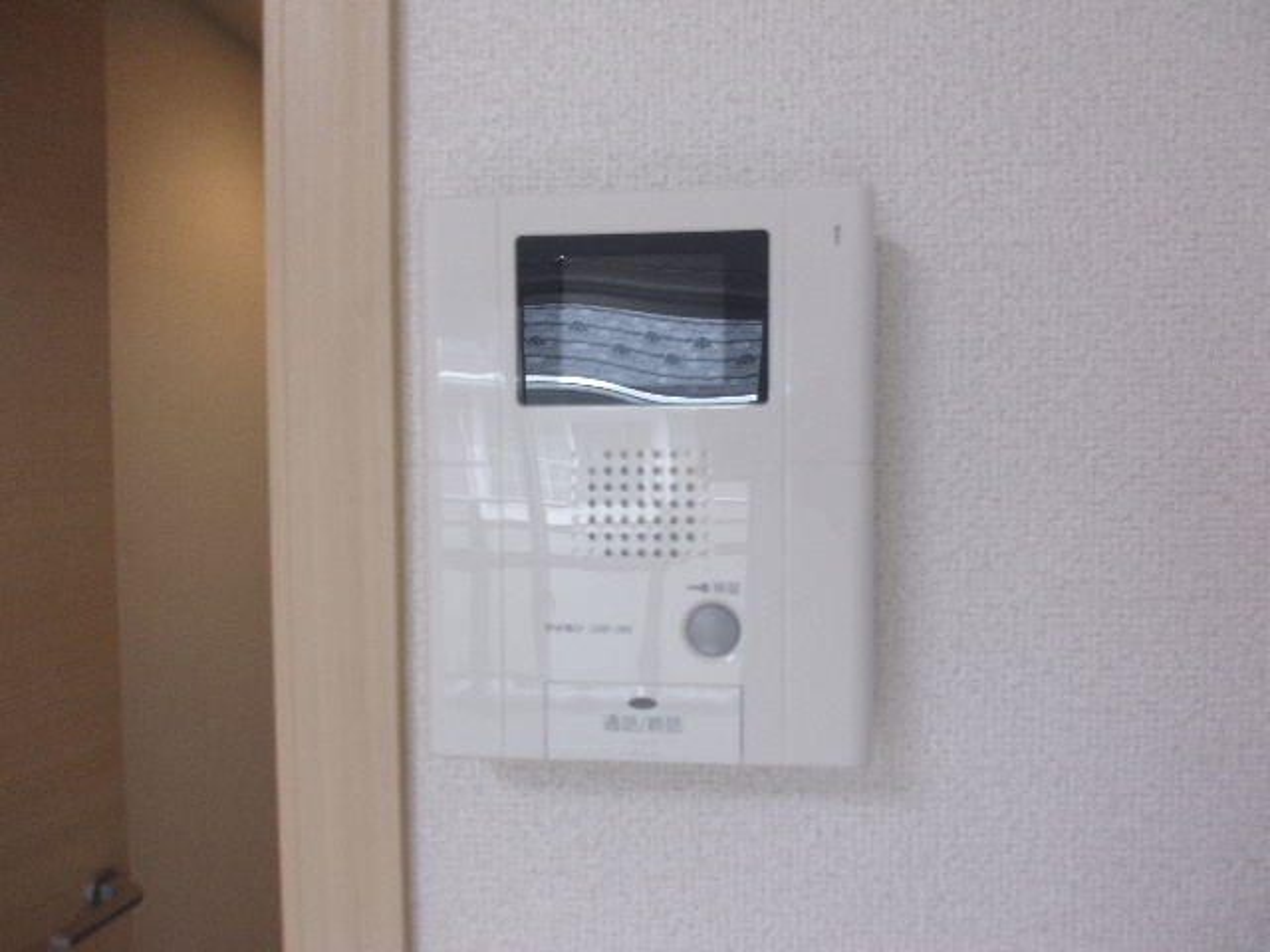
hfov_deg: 63.4
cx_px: 635
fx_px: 1027
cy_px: 476
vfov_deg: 49.7
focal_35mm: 28
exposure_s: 1/34
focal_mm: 5.1
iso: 163
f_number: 3.9
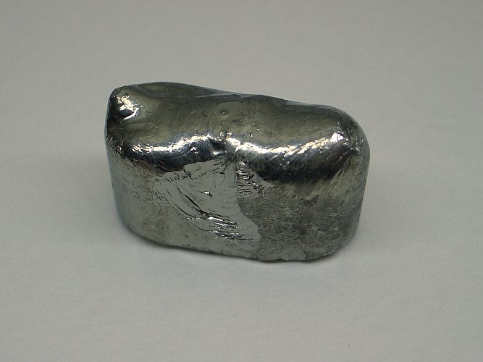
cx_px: 242
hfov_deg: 31.2
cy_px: 181
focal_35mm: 62
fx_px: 865
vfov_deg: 23.6
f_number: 3.5
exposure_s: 1/125
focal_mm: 10.2
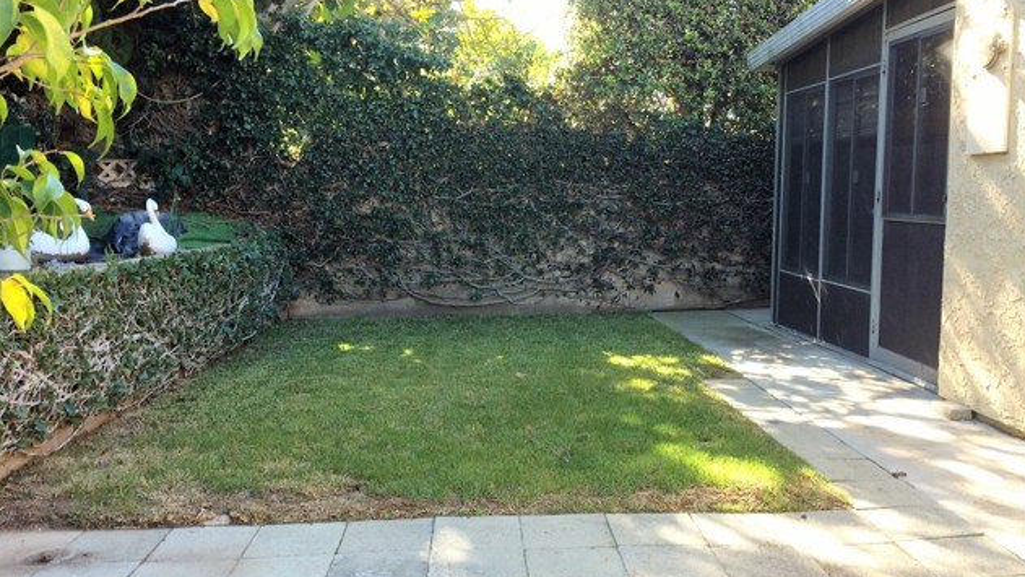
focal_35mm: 32
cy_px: 321
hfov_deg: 61.0
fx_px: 870
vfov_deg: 36.6
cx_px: 507
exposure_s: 1/122
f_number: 2.2
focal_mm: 4.15
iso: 32
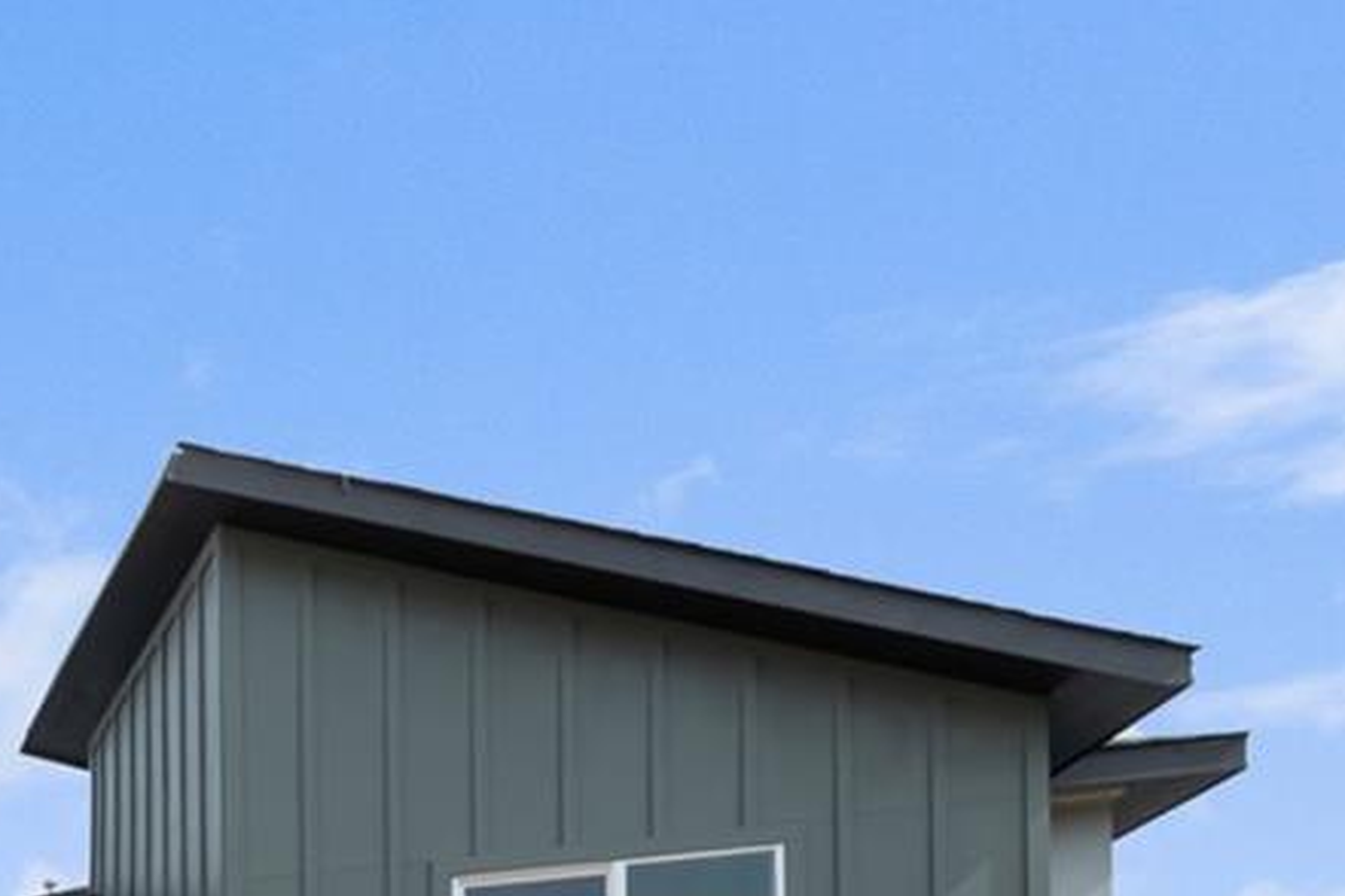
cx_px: -1318
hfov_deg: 19.2
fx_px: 2428
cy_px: 1713
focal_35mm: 65
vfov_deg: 16.6
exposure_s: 1/500
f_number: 8
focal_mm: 14
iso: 400
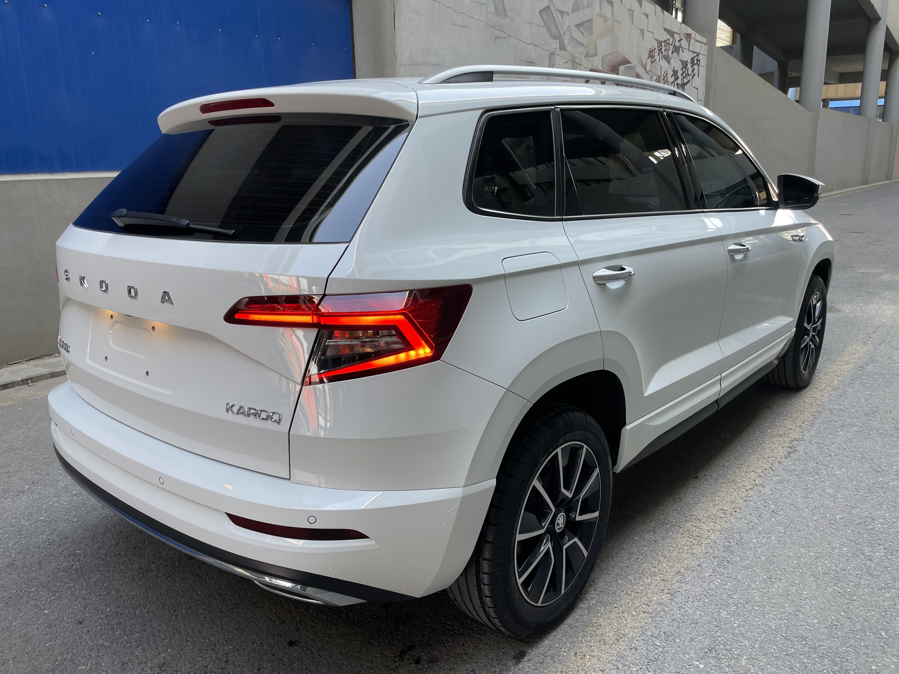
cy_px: 337
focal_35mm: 26
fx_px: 675
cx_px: 450
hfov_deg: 67.3
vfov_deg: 53.1
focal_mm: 4.2
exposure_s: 1/121
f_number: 1.6
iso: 32
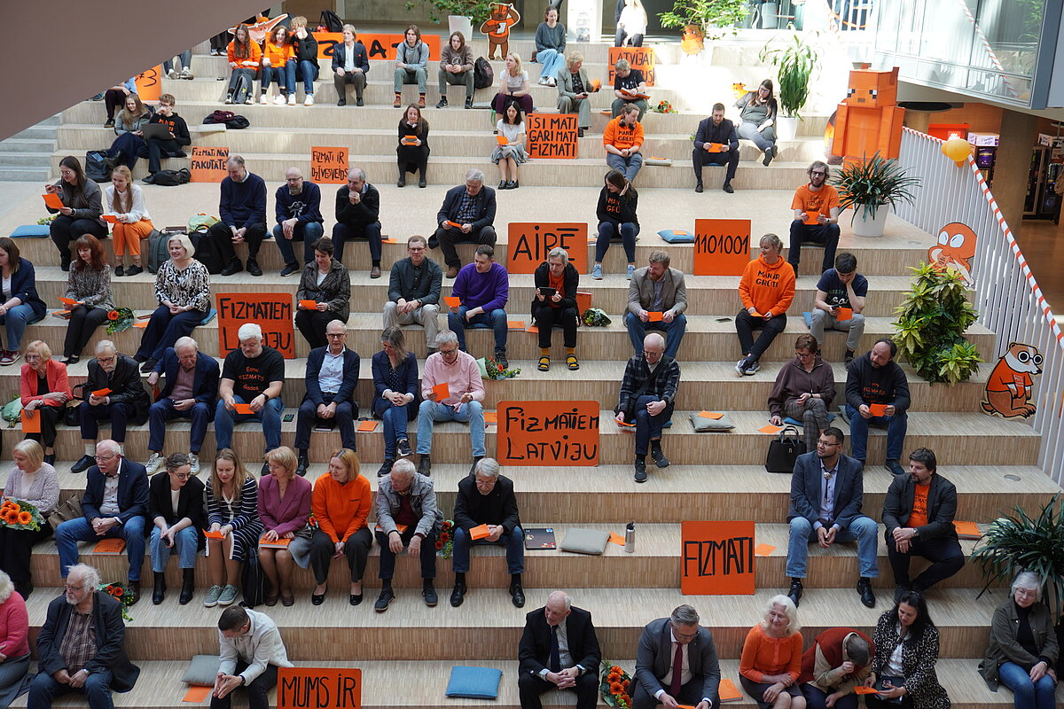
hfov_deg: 51.3
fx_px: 1108
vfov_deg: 35.5
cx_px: 532
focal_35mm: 38
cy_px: 354
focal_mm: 25
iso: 160
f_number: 4.5
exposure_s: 1/60
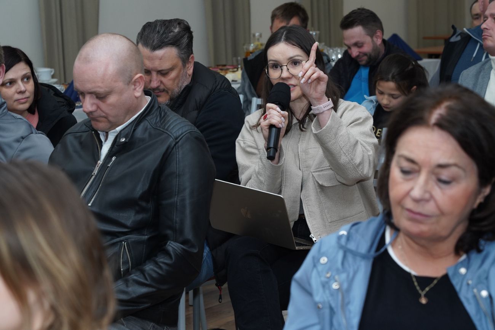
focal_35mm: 105
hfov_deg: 19.5
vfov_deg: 13.0
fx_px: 1444
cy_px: 165
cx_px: 248
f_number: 8
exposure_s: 1/100
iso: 1250
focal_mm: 105
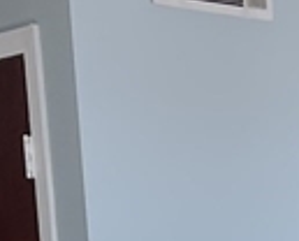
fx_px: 1713
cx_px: 362
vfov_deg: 6.9
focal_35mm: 193
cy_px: 830
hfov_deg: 9.8
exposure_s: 1/219
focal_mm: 5.1
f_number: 1.6
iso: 32
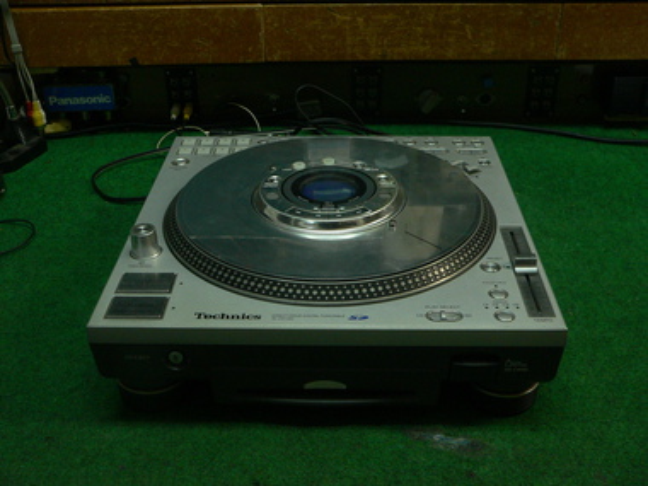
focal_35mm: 41
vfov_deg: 35.1
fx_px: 768
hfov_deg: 45.8
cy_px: 243
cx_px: 324
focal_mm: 6.8
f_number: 2.8
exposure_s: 1/30
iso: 200
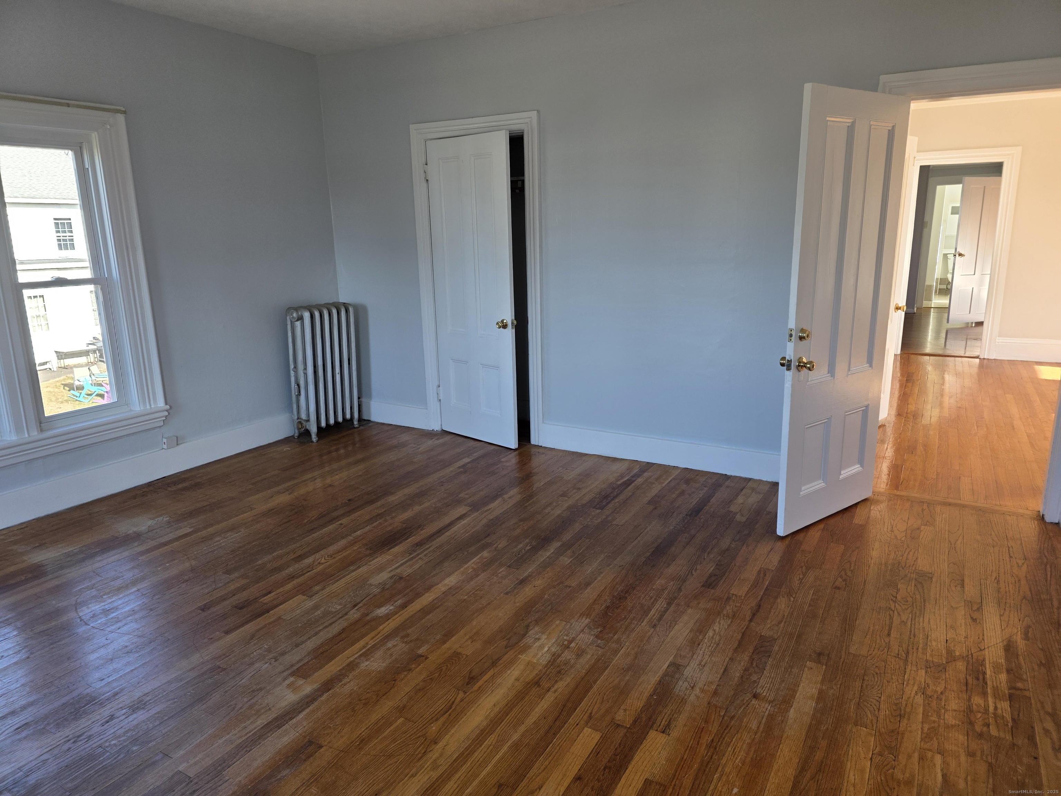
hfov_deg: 73.9
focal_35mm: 23
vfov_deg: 58.9
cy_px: 398
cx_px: 530
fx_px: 705
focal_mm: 6.3
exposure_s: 1/180
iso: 64
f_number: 1.7
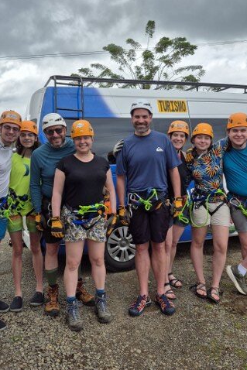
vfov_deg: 58.6
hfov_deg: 41.1
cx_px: 122
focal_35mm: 32
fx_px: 329
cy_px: 169
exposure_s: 1/2080
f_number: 1.8
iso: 25
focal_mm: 5.4
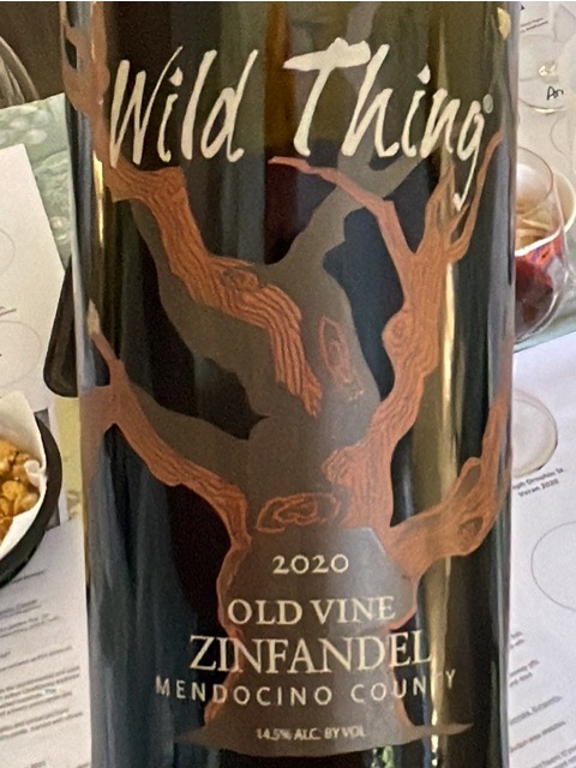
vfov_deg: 60.0
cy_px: 384
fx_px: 666
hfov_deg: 46.8
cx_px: 288
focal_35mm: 30
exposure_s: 1/58
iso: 640
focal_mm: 1.54
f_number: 2.4
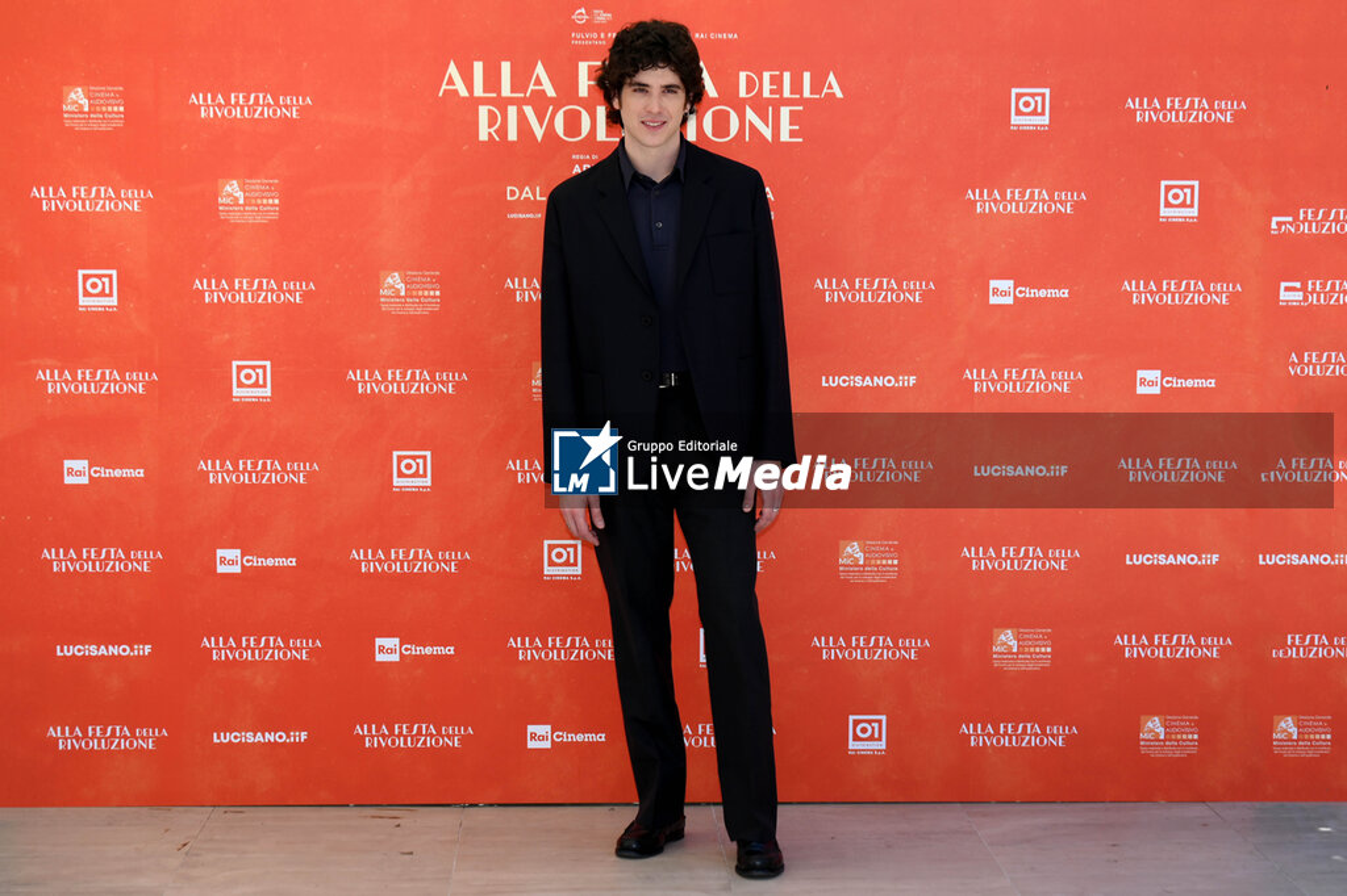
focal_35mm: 70
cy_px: 448
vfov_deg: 19.4
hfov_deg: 28.9
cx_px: 674
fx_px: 2618
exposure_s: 1/1250
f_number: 4
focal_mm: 70
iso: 250
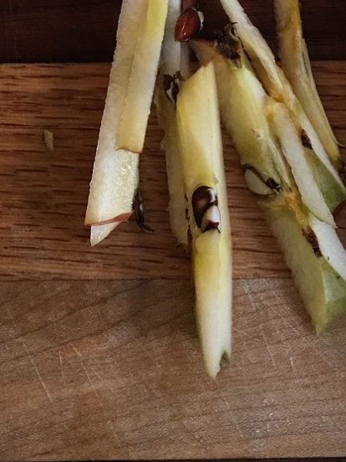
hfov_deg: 17.5
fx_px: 1119
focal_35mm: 84
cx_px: 94
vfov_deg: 21.2
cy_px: -134
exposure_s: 1/30
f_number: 2.2
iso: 32
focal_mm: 4.15
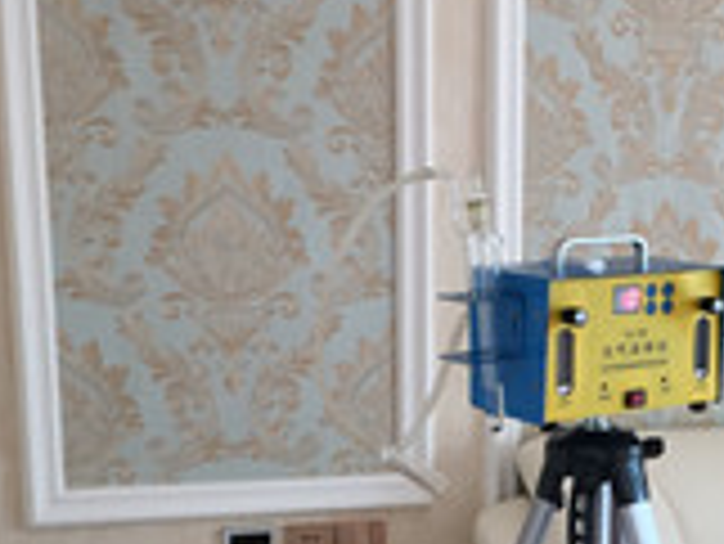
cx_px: 576
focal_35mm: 72
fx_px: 1507
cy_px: 499
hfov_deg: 26.5
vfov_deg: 20.0
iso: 32
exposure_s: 1/33
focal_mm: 4.15
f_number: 2.2
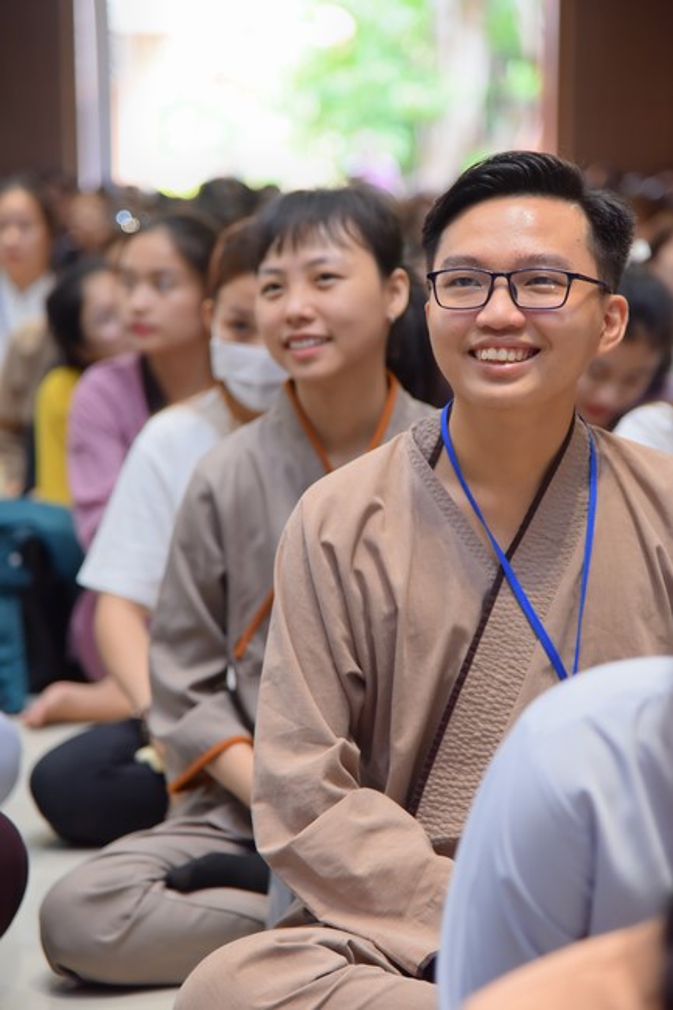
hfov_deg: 12.4
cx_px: 336
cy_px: 505
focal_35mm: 110
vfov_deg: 18.6
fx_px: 3086
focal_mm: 110
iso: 1250
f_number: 4
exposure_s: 1/160
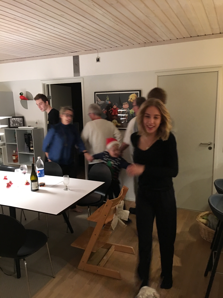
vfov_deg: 61.7
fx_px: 249
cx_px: 112
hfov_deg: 48.2
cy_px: 149
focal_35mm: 29
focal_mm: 4.15
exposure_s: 1/4
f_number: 2.2
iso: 125
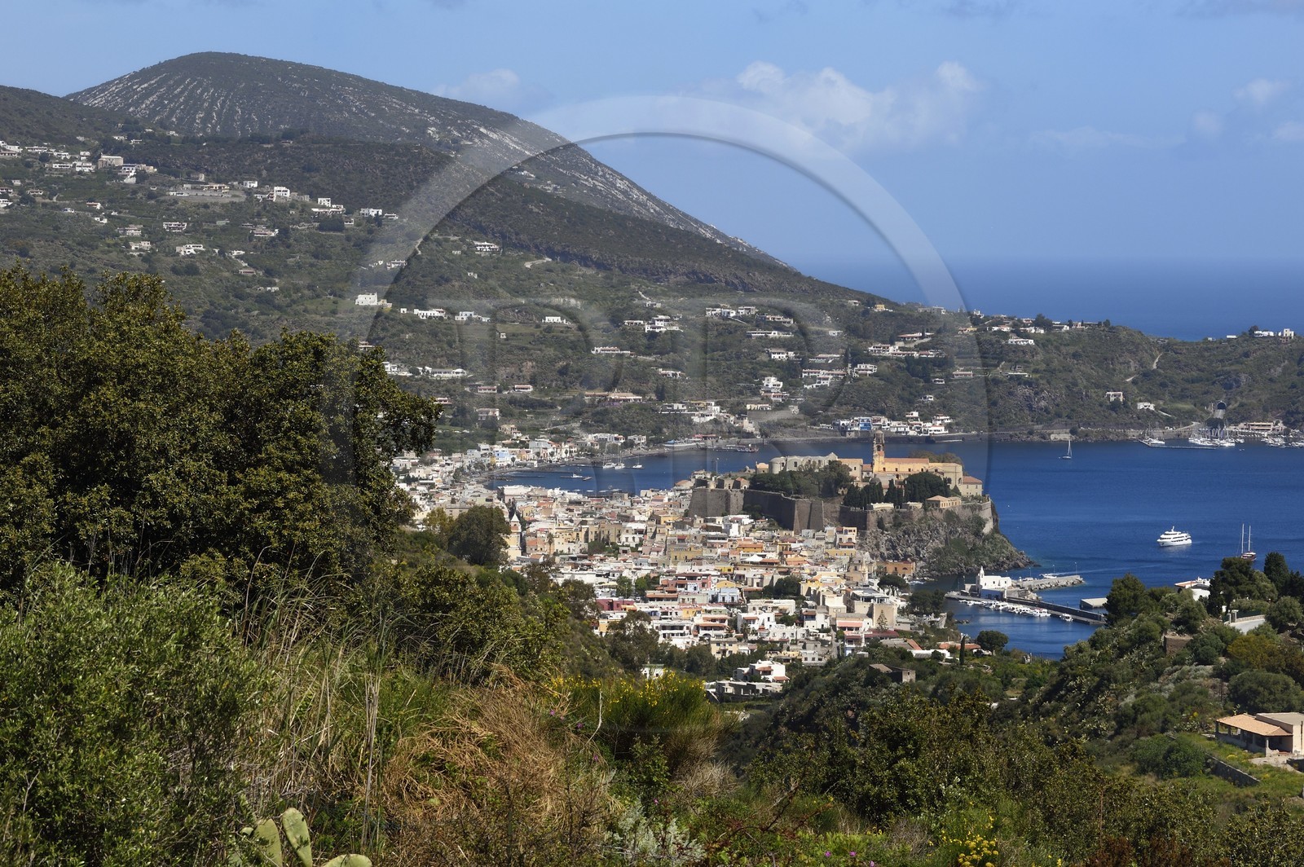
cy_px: 434
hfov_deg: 20.4
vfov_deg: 13.7
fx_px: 3619
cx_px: 652
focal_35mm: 100
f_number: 14
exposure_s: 1/250
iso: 200
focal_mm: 100
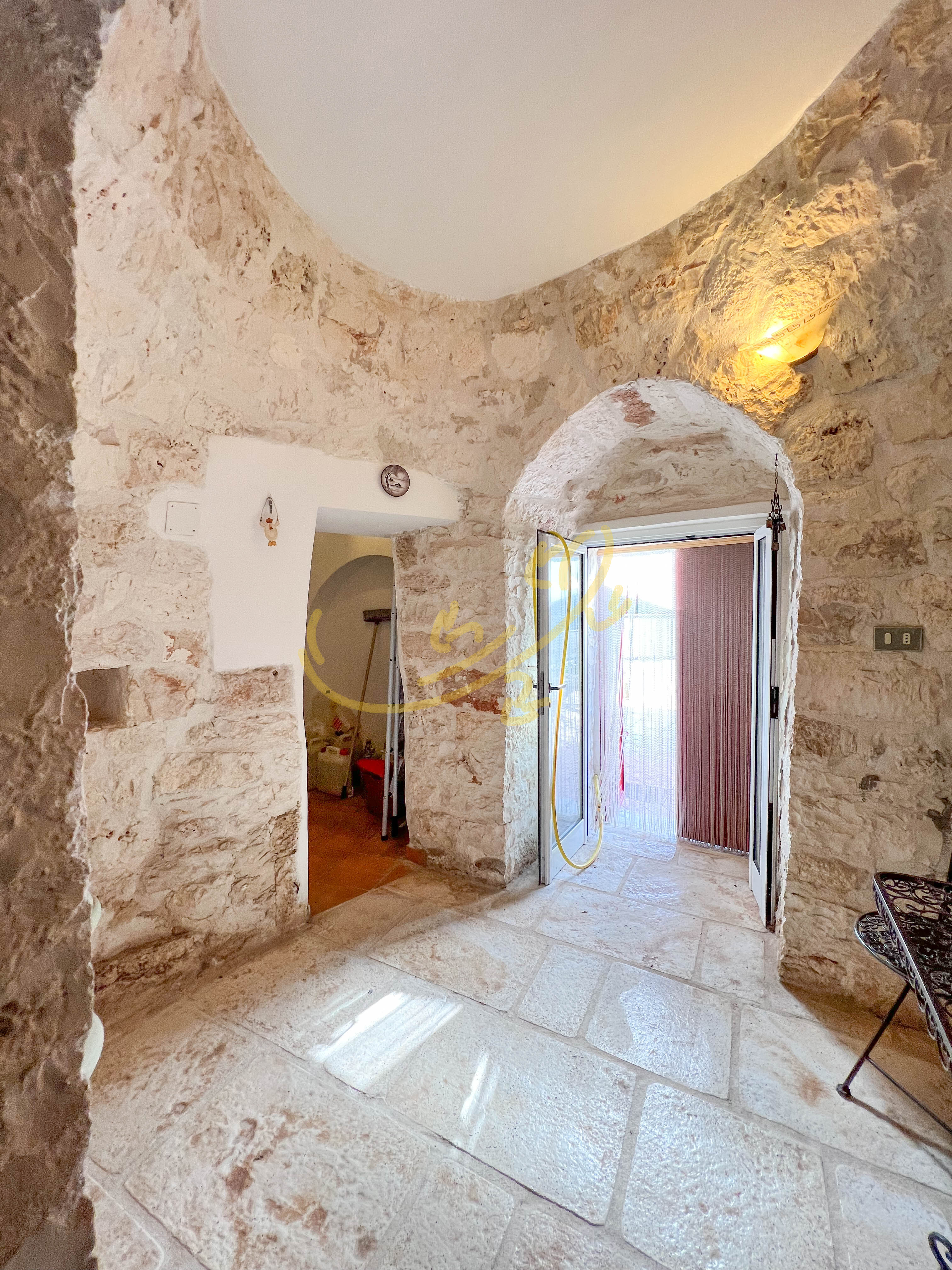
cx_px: 476
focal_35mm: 13
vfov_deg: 106.2
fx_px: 477
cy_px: 635
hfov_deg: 89.9
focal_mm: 1.57
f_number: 1.8
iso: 100
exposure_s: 1/100
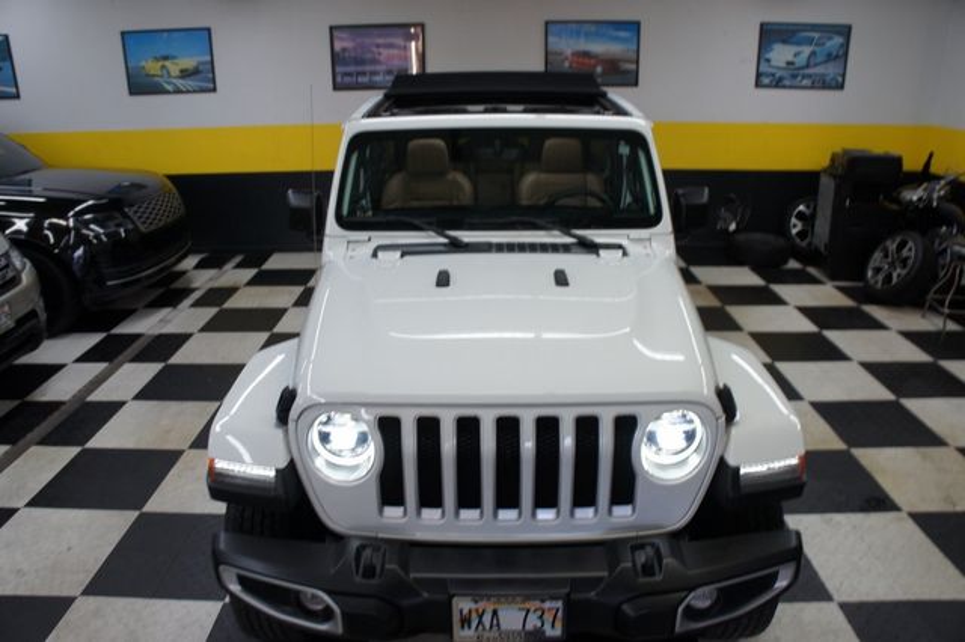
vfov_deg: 47.9
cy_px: 321
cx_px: 482
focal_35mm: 27
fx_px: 723
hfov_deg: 67.4
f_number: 4.5
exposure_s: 1/40
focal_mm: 18
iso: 200
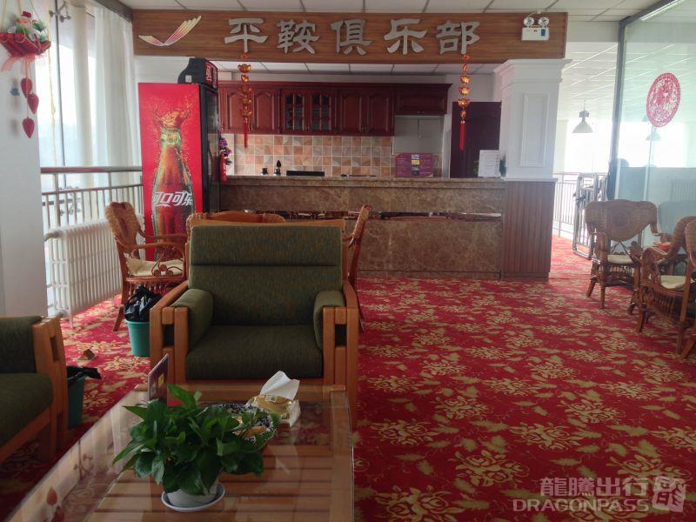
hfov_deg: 55.4
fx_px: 664
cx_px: 348
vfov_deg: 42.9
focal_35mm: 33
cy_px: 261
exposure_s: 1/30
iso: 50
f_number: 2.4
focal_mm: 4.12
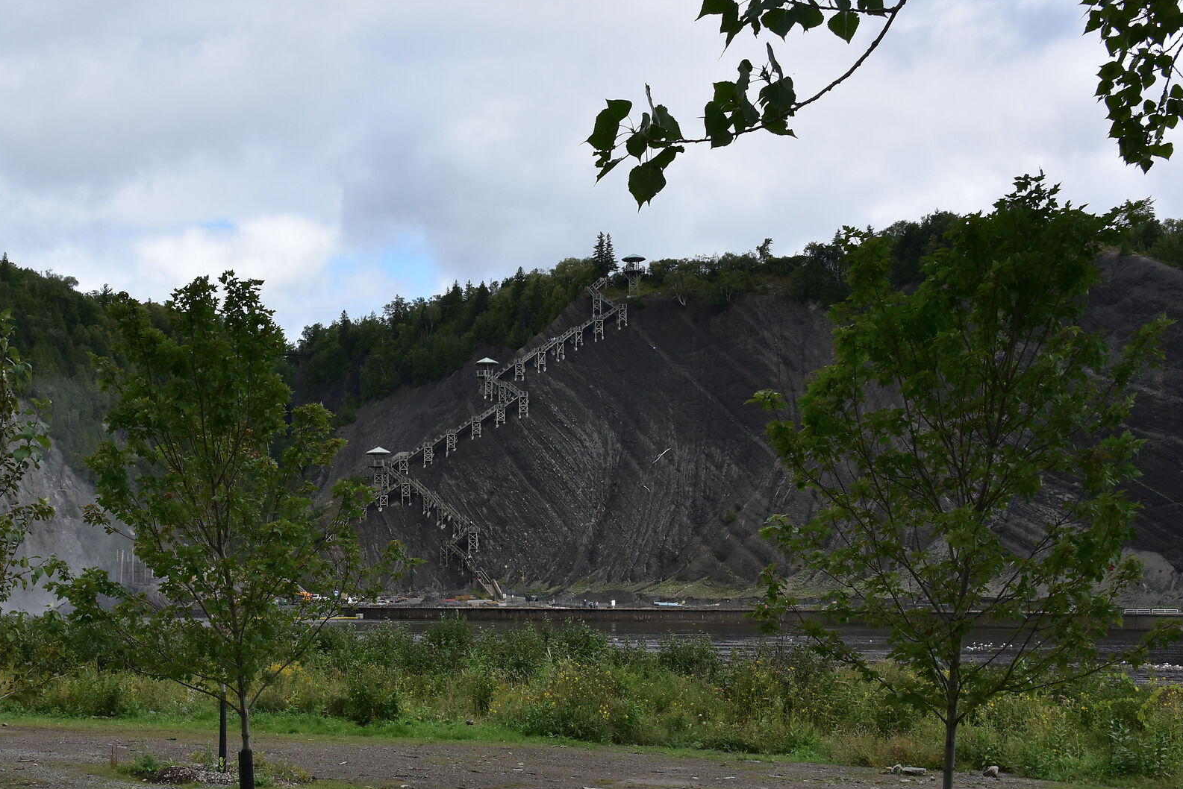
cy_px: 499
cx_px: 386
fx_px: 1742
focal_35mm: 53
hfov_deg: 37.1
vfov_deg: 25.5
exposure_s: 1/500
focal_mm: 35
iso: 640
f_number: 11
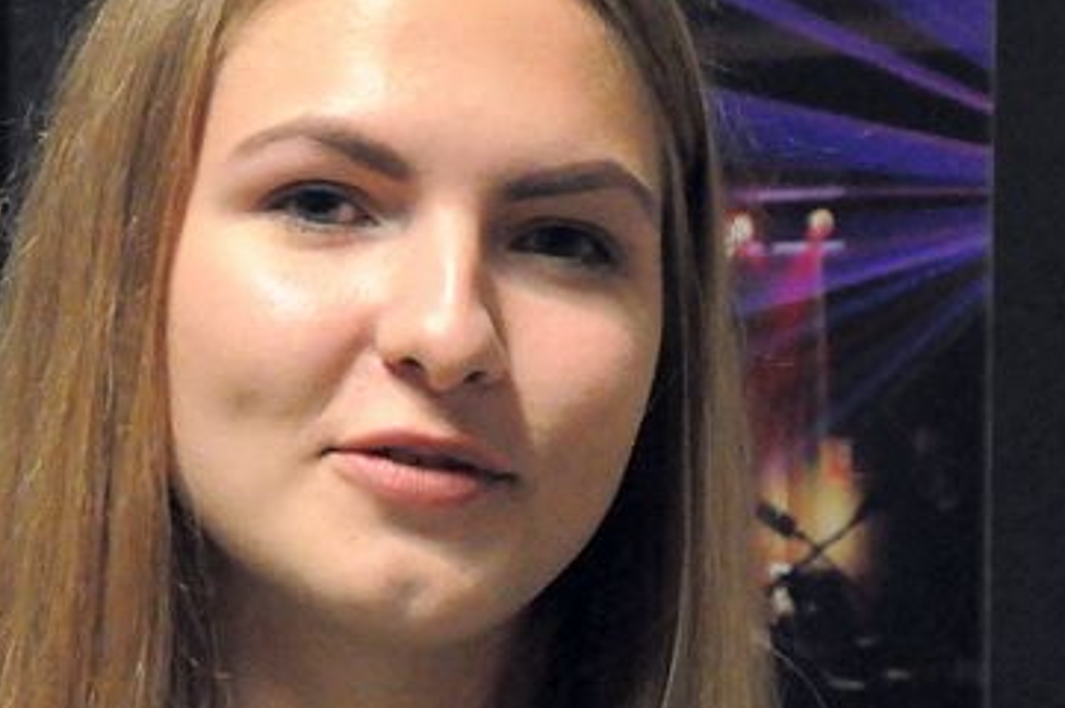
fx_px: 10970
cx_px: 443
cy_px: 524
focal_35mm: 371
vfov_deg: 3.7
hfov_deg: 5.6
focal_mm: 105
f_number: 5.6
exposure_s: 1/80
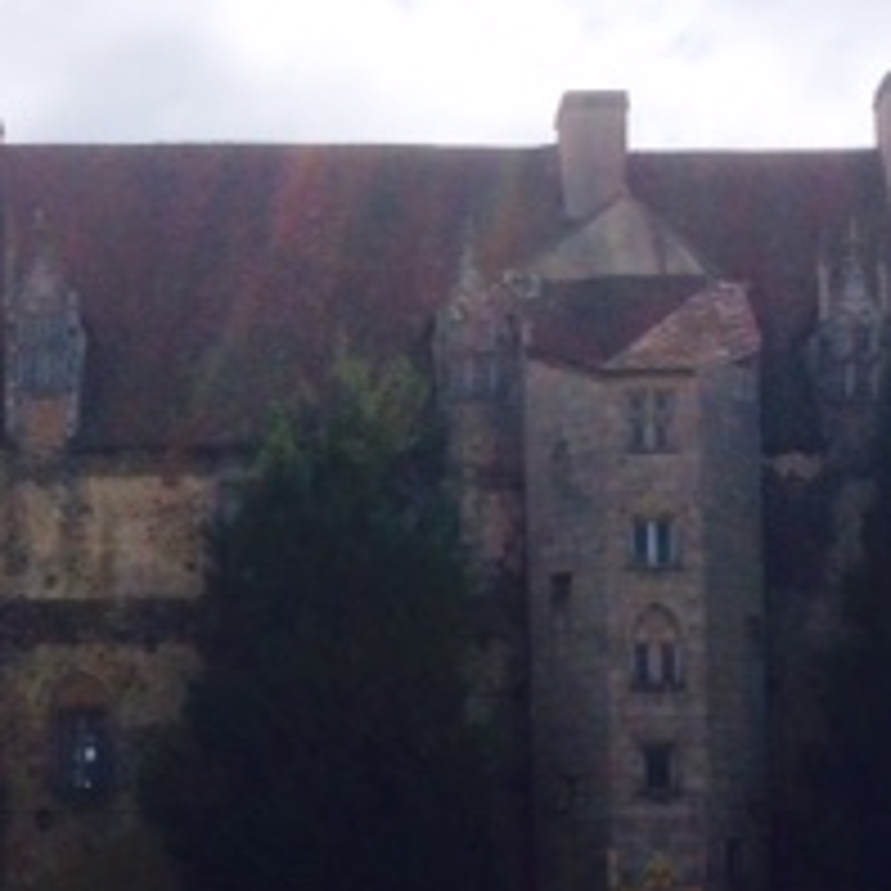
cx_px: 284
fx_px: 2417
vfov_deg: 20.5
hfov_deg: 20.8
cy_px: 778
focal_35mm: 83
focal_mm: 4.15
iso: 40
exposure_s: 1/5128
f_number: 2.2
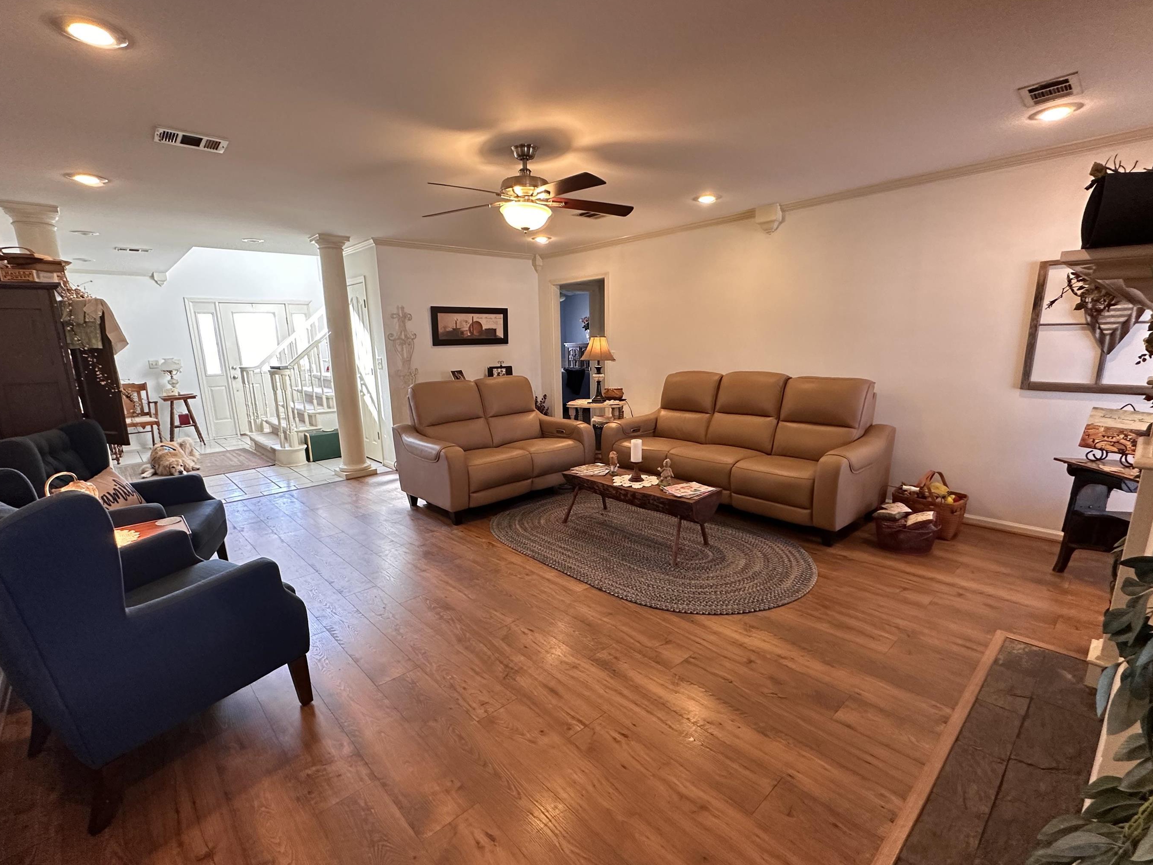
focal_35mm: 16
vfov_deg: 78.0
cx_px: 572
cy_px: 455
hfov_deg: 94.5
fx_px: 533
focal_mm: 2.22
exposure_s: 1/120
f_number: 2.2
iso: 320
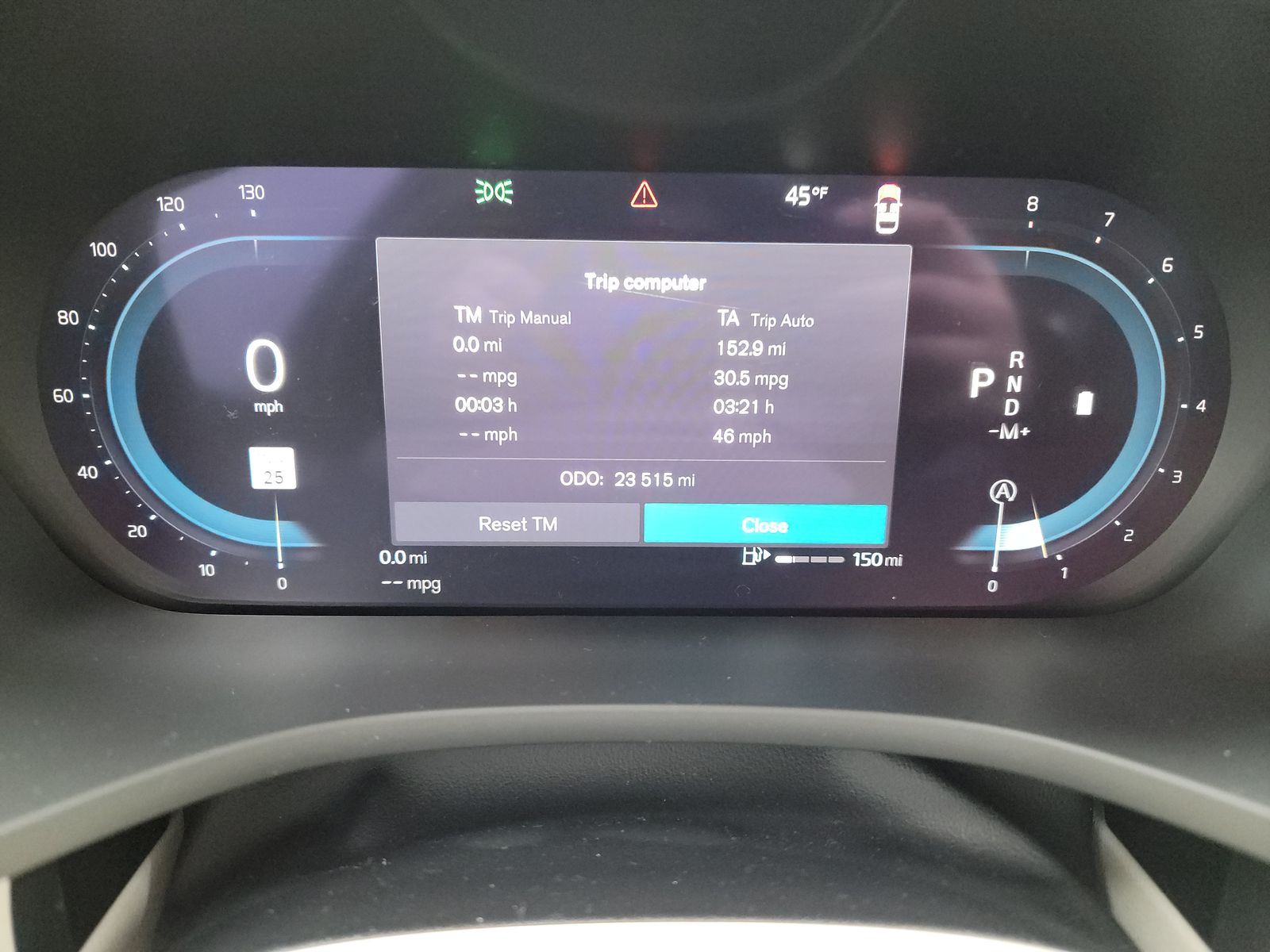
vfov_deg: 56.8
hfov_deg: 71.6
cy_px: 476
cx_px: 635
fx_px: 881
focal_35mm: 24
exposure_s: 1/59
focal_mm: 6.7
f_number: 1.8
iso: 1826
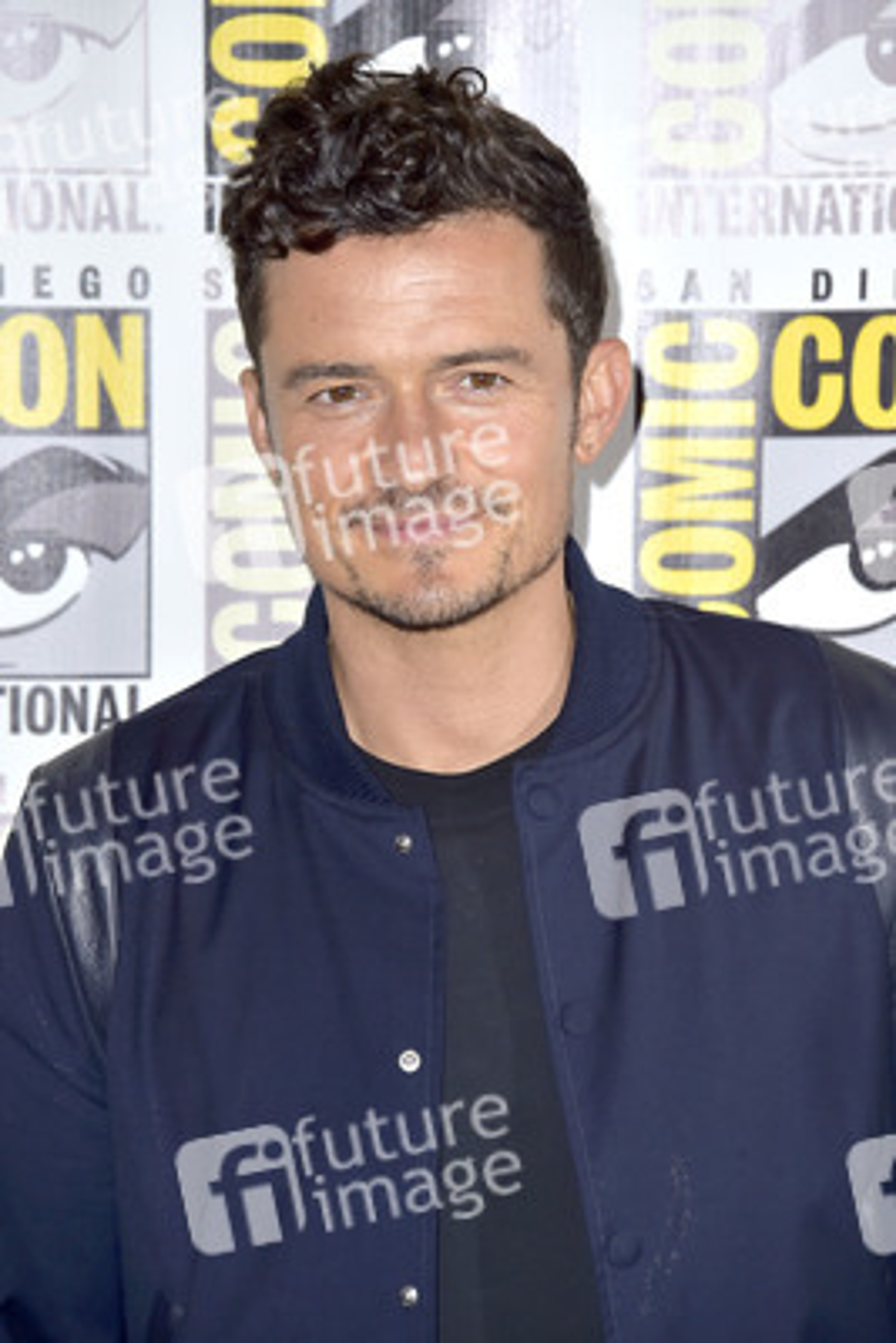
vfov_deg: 11.4
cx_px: 448
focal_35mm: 180
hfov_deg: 7.6
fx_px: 6714
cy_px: 672
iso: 320
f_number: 7.1
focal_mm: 180
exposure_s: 1/250
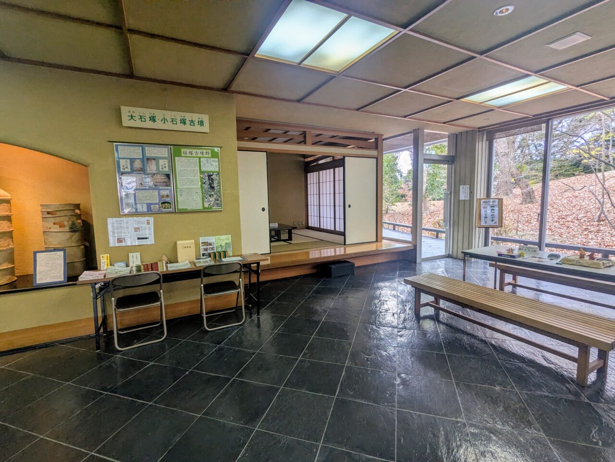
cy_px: 231
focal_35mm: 16
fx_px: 284
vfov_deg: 78.1
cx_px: 308
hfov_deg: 94.5
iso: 69
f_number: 2.2
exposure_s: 1/120
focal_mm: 2.35
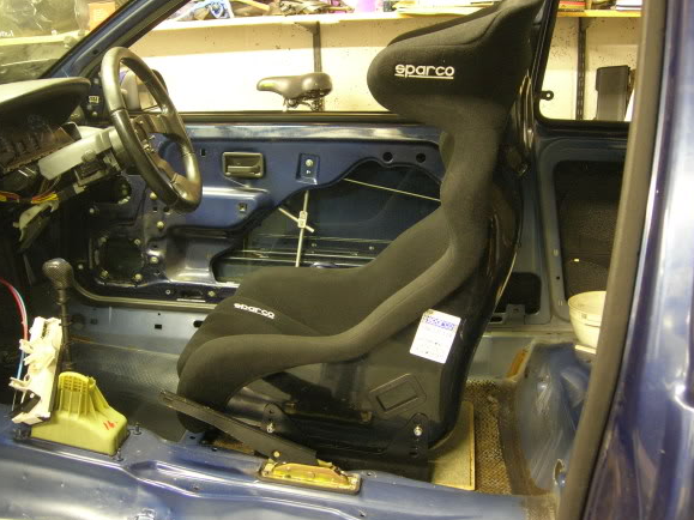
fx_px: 842
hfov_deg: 44.8
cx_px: 320
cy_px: 238
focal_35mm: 42
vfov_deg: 34.3
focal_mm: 7.8
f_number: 2.8
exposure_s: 1/2.4
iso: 200
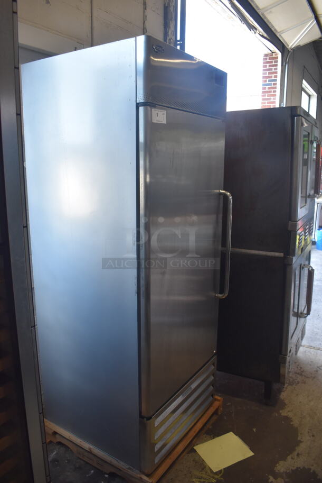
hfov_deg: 48.0
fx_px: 362
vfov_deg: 67.3
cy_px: 242
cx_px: 161
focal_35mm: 27
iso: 800
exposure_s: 1/250
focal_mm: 18
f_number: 3.5
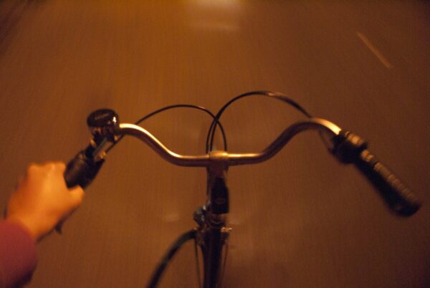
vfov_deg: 48.1
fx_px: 323
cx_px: 215
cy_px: 144
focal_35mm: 27
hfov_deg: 67.3
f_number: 3.5
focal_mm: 18
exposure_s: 1/6
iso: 800
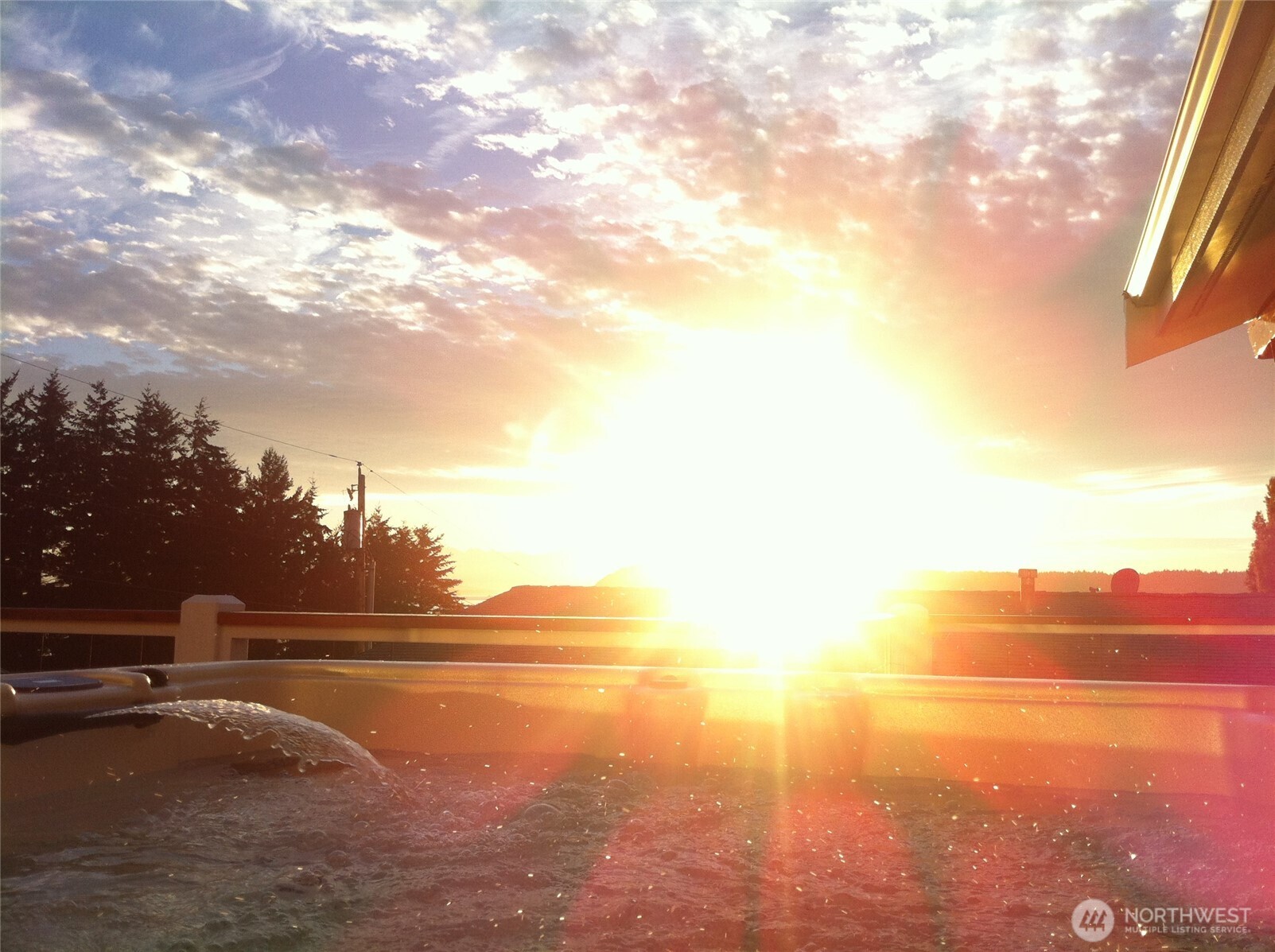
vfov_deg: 40.6
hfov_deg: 52.7
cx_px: 638
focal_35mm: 35
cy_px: 476
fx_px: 1287
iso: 80
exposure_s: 1/702
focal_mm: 3.85
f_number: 2.8
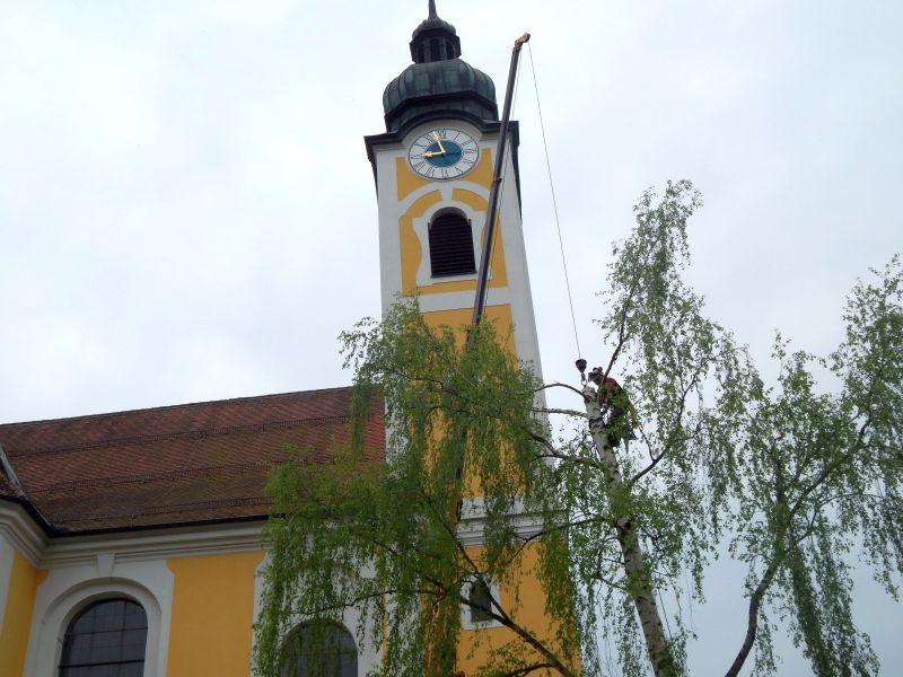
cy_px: 338
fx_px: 1122
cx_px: 452
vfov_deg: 33.6
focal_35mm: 43
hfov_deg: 43.9
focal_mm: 7.7
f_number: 3.6
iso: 125
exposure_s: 1/1250
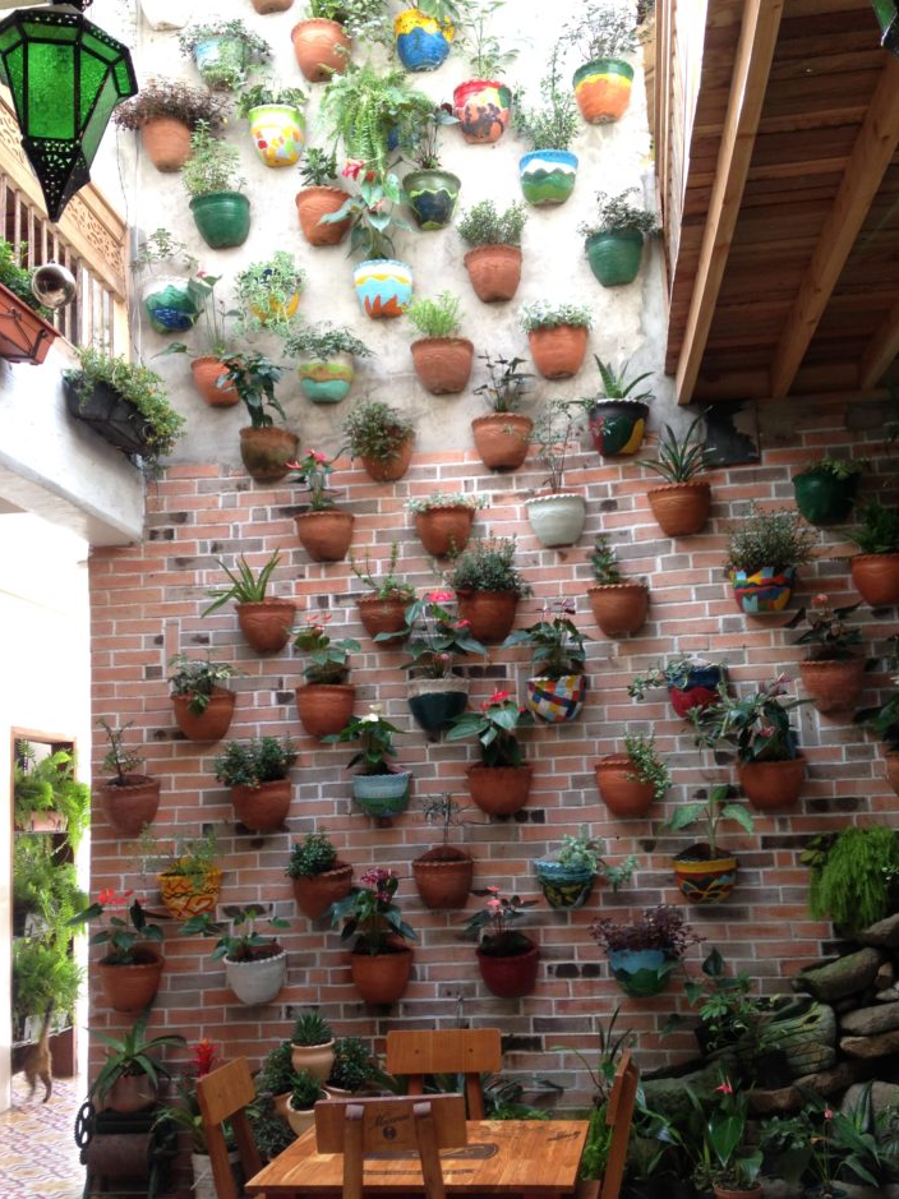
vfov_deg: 51.3
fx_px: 1247
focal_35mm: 36
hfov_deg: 39.6
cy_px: 650
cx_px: 484
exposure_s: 1/20
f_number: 2.4
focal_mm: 4.12
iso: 64
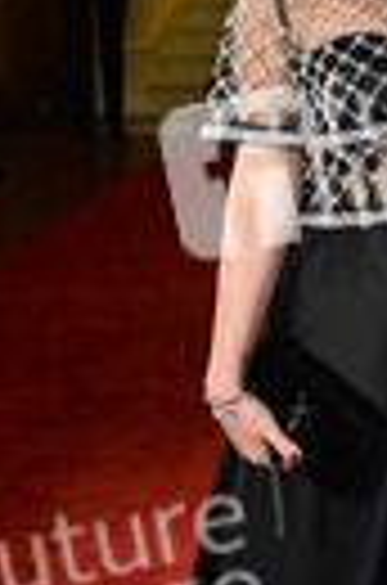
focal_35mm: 105
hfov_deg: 12.5
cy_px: 378
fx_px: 1702
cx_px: 522
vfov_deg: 19.5
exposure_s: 1/200
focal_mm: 34
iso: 4000
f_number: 6.3
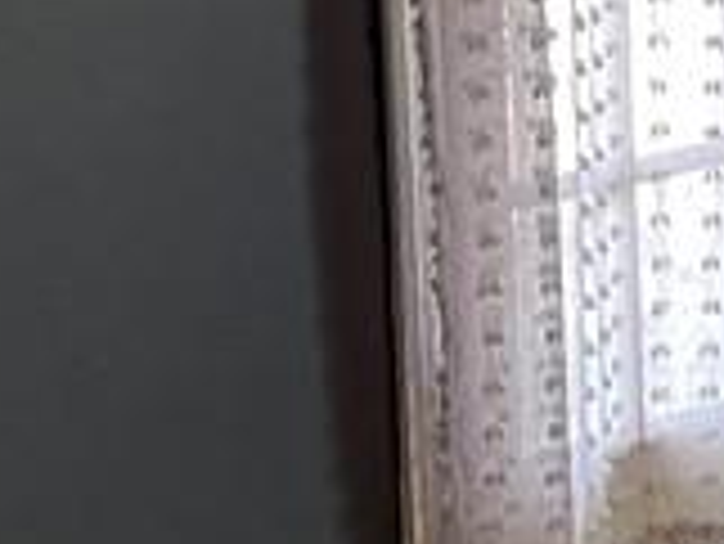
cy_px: -189
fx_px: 3454
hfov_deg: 10.5
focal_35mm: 165
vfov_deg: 8.9
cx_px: 1655
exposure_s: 1/60
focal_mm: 5.1
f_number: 1.6
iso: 160
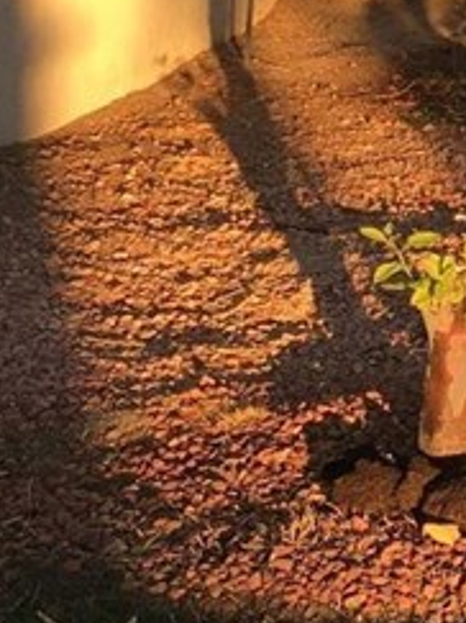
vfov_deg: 15.8
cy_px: -38
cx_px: 780
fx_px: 2192
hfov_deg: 11.4
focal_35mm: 122
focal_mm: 4.15
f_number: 2.2
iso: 25
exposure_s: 1/422
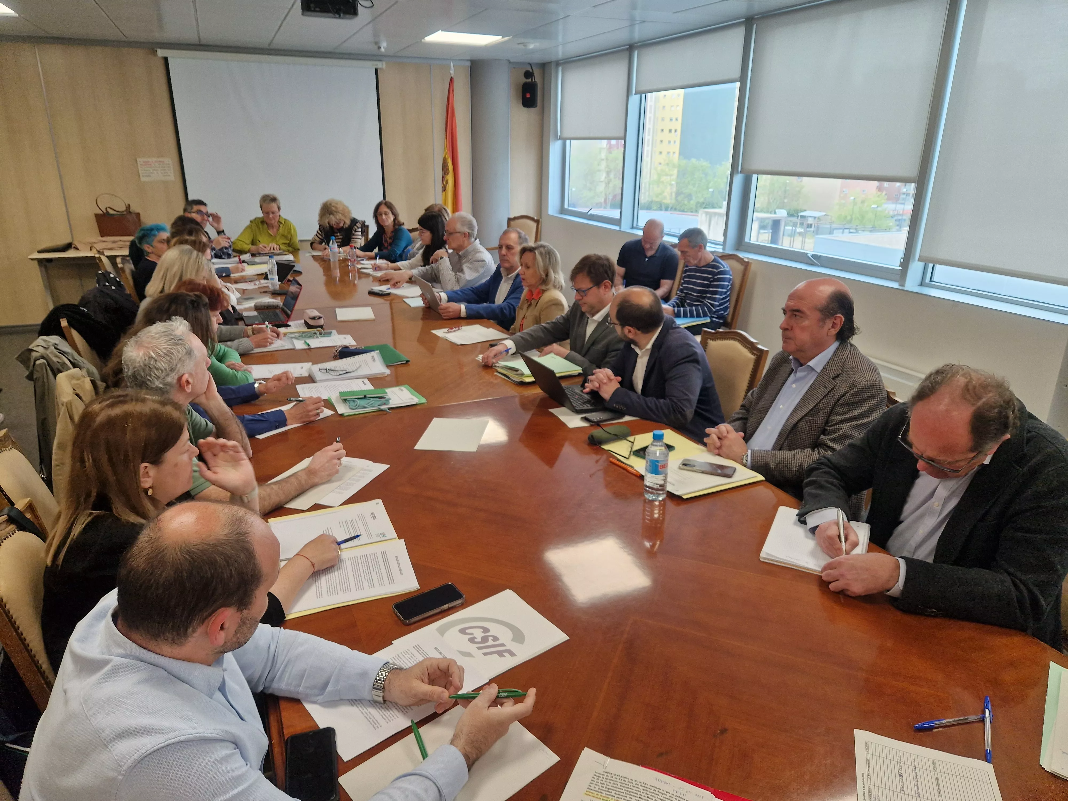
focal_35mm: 23
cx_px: 534
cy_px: 400
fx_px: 710
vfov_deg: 58.9
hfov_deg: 73.9
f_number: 1.8
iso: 80
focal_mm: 5.4
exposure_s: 1/100
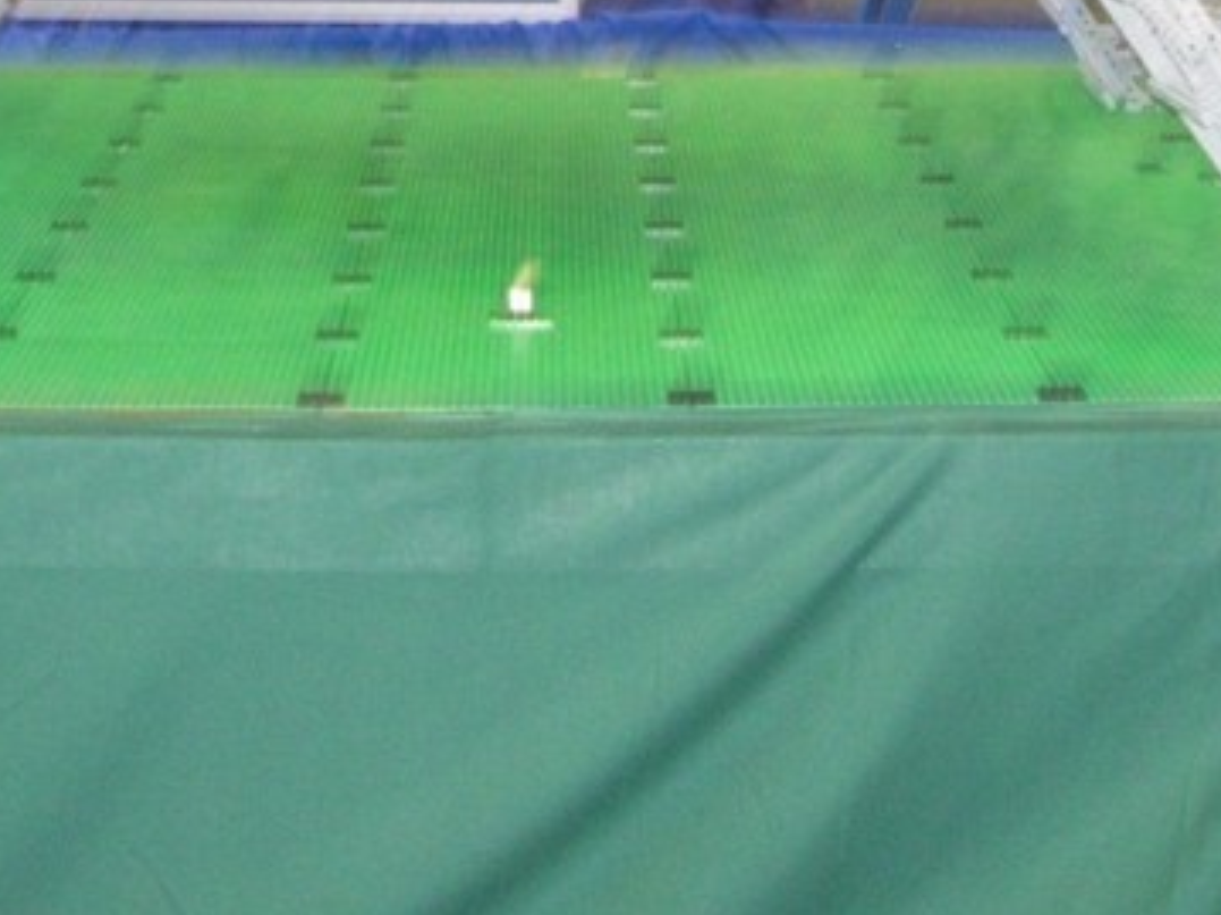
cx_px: 432
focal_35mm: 127
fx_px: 4478
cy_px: -242
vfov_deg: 11.4
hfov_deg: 15.5
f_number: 2.8
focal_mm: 7.8
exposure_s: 1/16
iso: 200
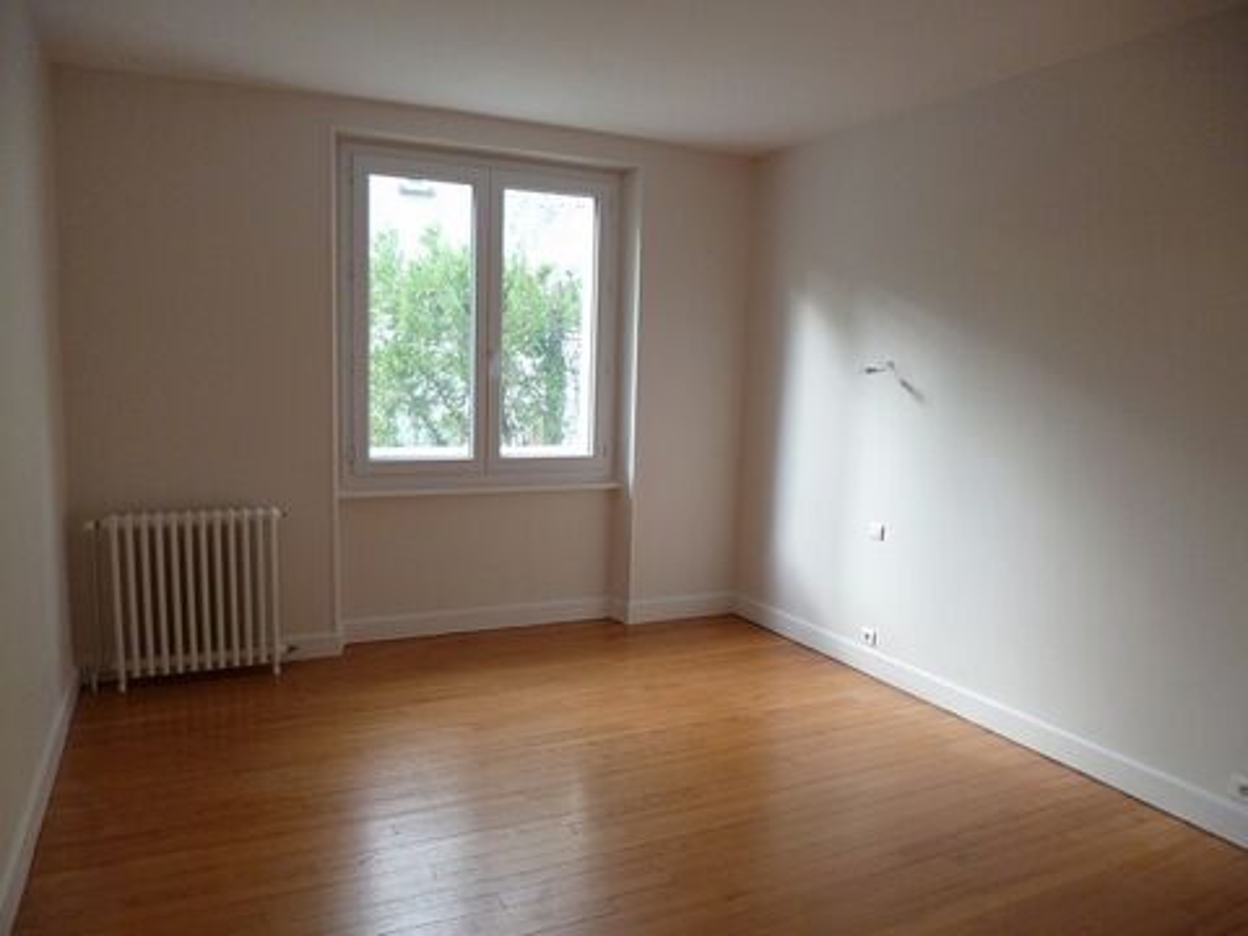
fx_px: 865
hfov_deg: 71.6
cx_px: 624
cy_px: 468
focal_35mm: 24
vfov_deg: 56.8
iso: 250
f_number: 2.5
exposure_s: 1/60
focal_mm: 4.3
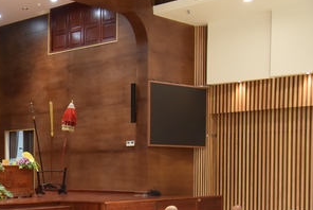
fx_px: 592
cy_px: 181
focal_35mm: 68
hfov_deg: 27.3
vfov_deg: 19.8
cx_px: -27
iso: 1250
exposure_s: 1/125
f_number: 4
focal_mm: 31
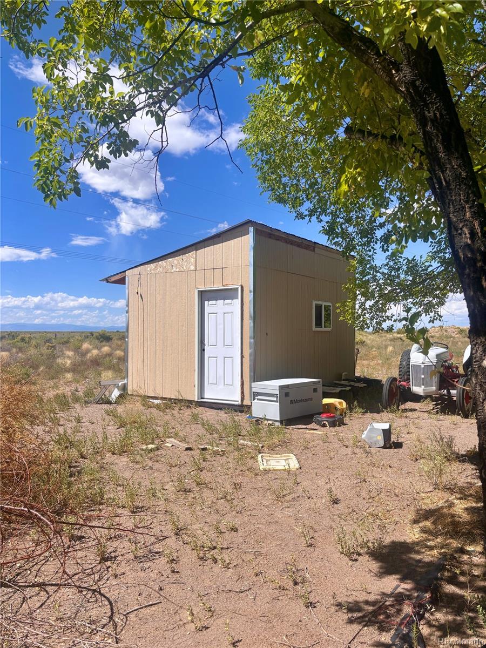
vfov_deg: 67.3
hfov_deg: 53.1
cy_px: 324
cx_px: 243
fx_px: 487
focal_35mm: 26
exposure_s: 1/4630
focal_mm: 5.96
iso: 50
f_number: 1.6
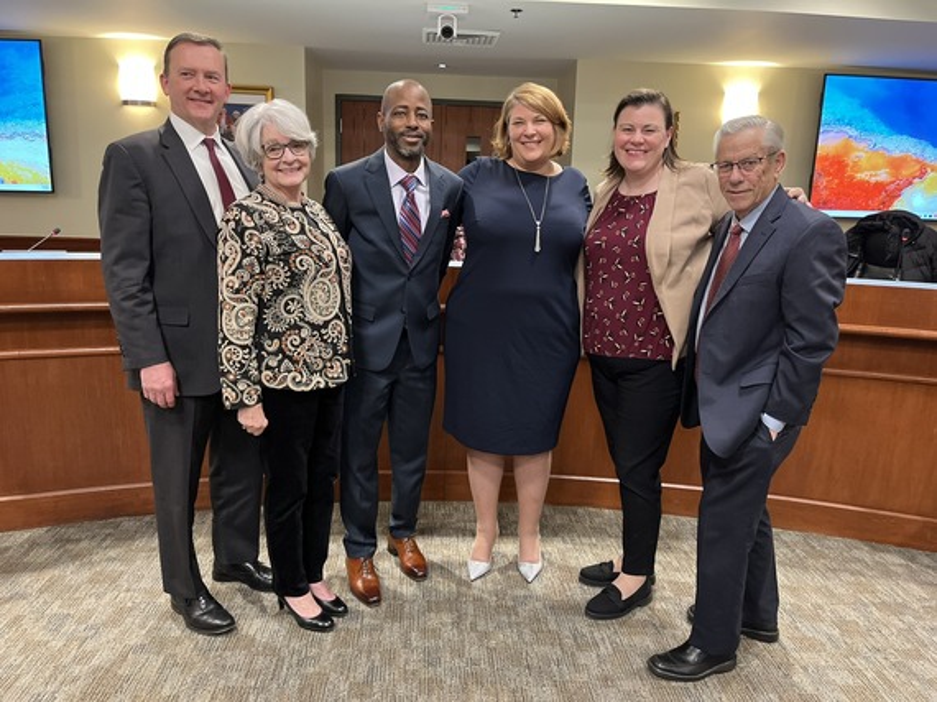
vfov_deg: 53.0
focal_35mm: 26
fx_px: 703
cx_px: 468
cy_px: 351
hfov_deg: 67.3
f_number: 1.6
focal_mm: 5.1
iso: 250
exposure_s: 1/60
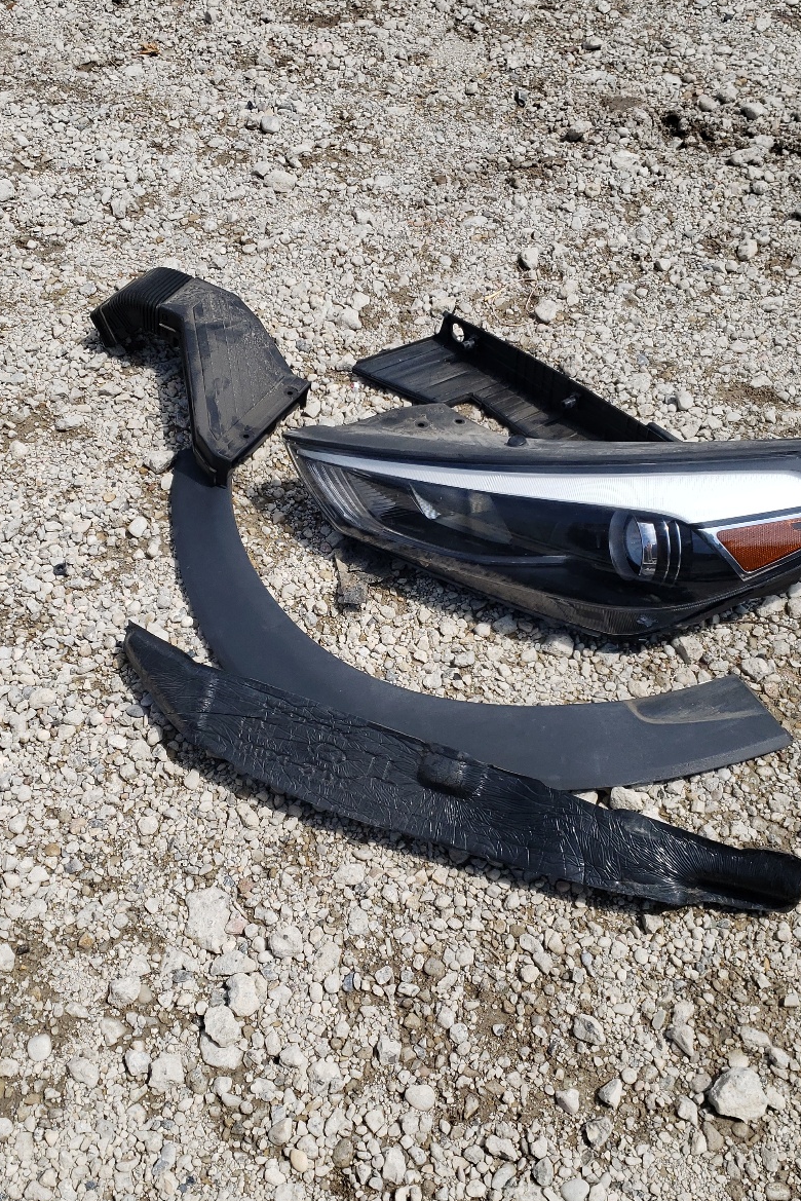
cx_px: 415
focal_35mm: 37
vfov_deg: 51.9
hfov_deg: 36.0
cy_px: 597
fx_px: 1234
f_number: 1.5
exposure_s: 1/5000
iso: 50
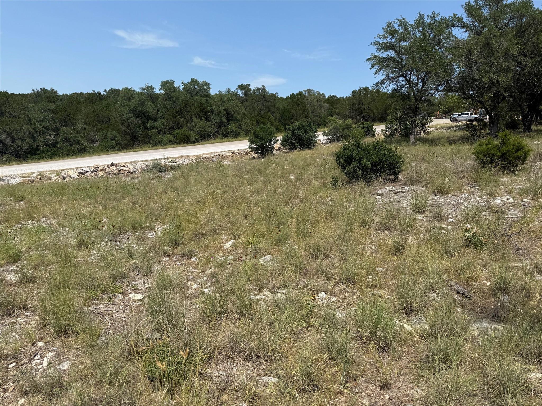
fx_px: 376
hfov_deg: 71.6
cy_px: 203
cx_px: 271
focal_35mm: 24
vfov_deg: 56.8
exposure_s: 1/5319
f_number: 1.78
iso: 80
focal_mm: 6.76
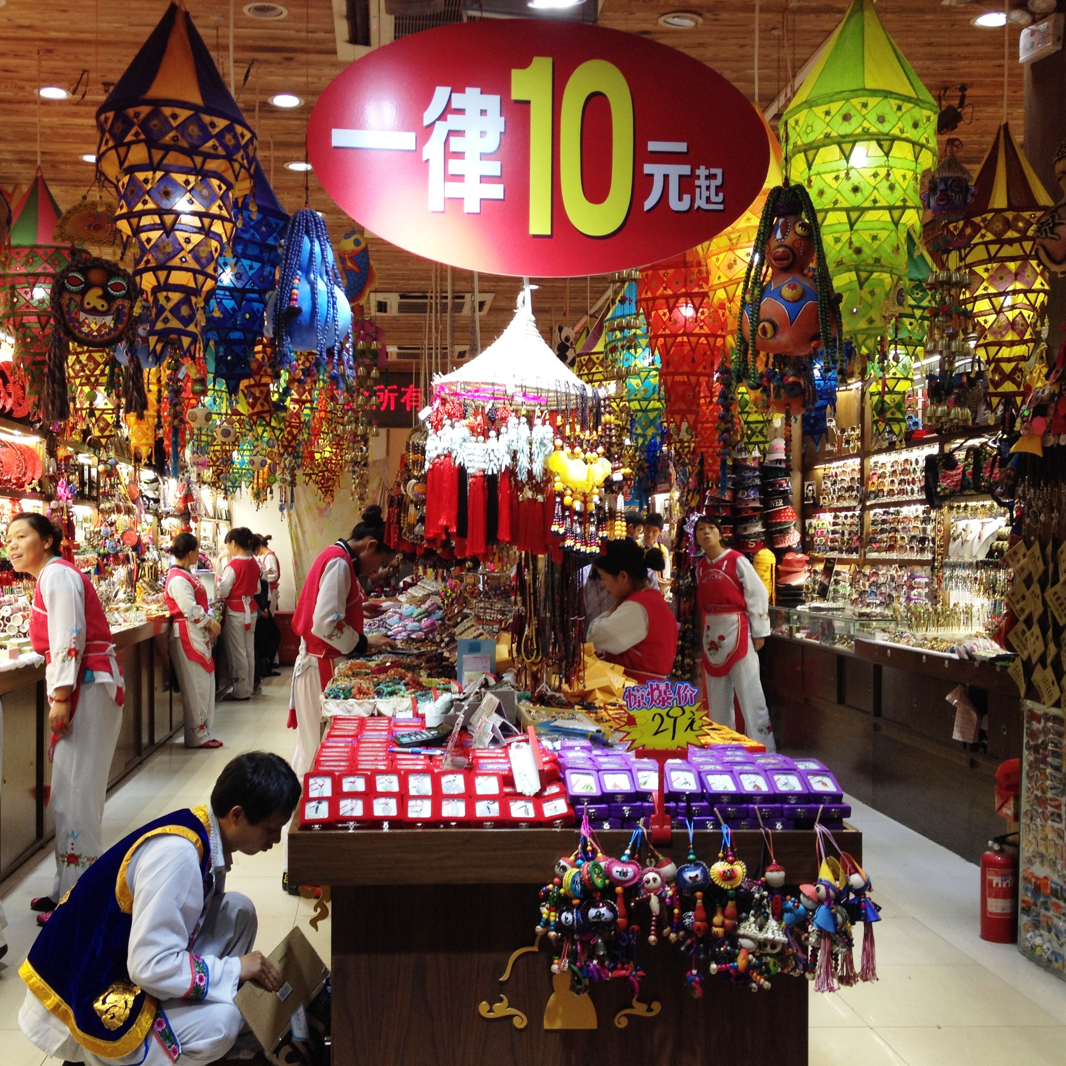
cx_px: 427
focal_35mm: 42
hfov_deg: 39.9
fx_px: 1463
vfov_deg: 40.0
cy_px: 542
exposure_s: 1/40
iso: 50
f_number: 2.4
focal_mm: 4.28
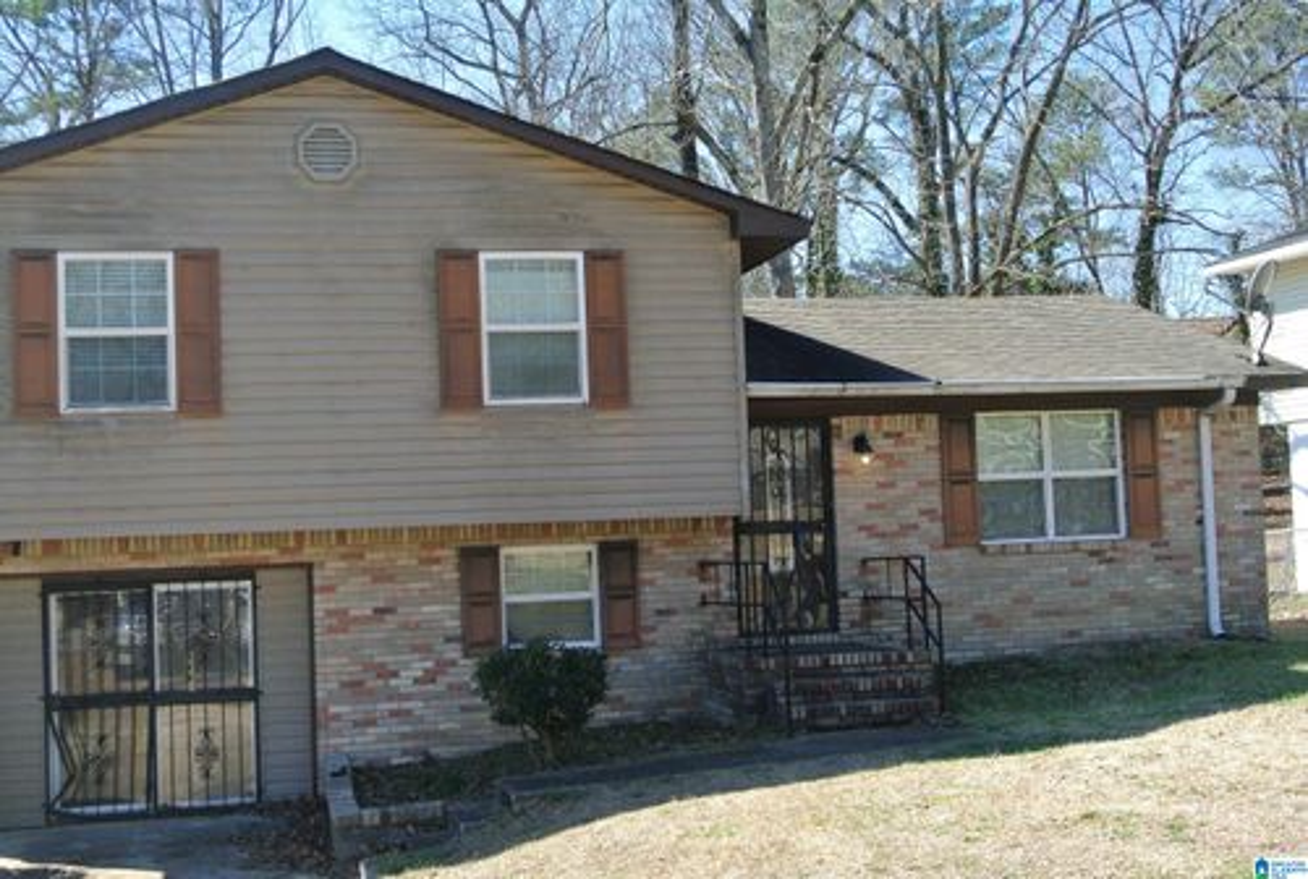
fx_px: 1602
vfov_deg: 30.7
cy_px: 440
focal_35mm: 44
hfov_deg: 44.4
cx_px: 654
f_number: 4.2
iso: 100
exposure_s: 1/250
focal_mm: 16.3
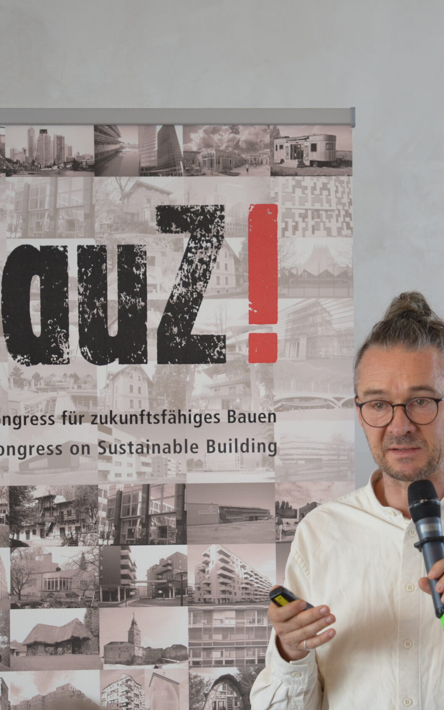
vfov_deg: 4.5
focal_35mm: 462
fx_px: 8944
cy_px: 355
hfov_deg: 2.8
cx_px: 400
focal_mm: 200
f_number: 2.8
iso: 200
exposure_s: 1/160
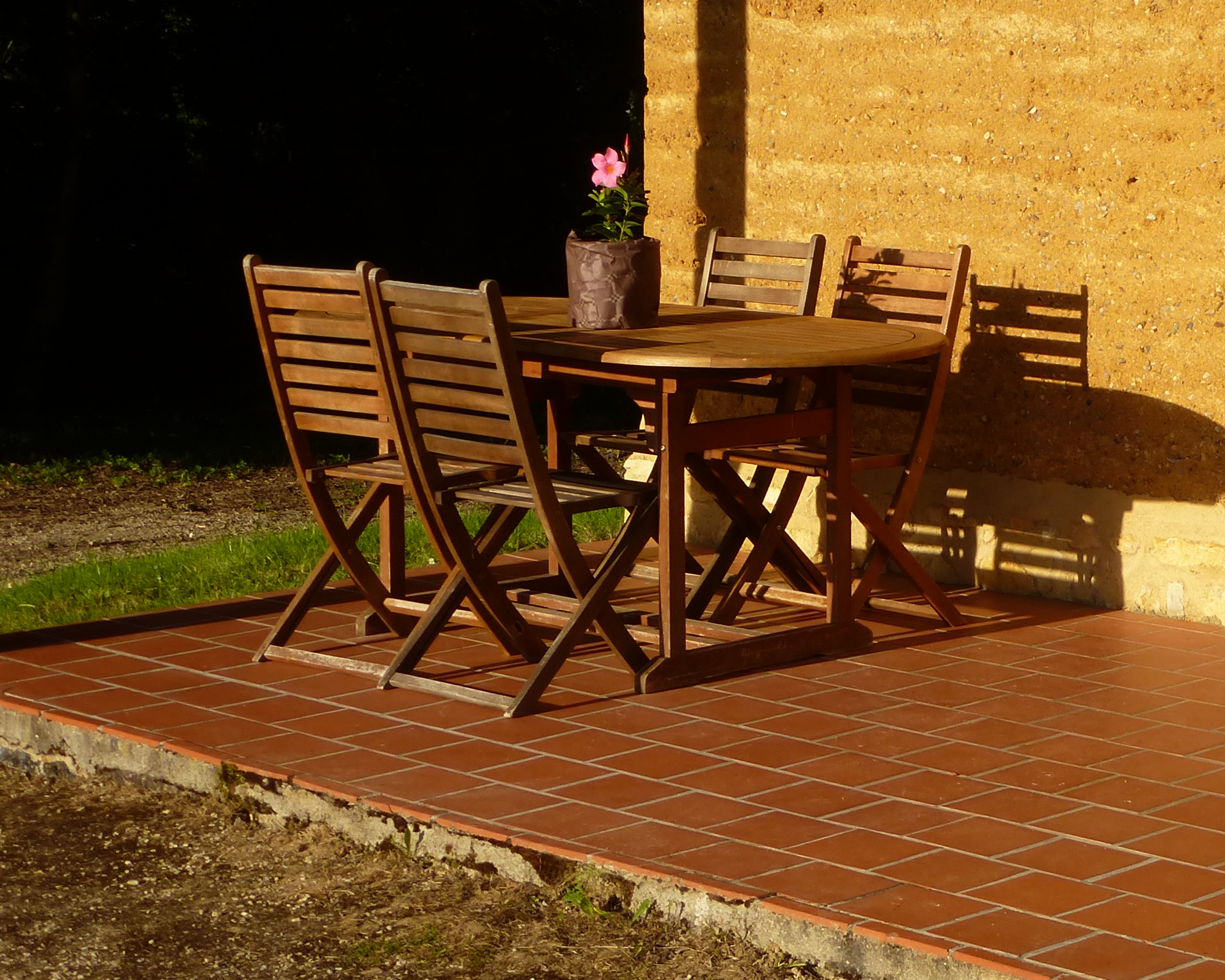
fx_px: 3081
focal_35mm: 85
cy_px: 296
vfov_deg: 18.0
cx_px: 1046
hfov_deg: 22.1
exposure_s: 1/800
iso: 100
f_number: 4
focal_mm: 8
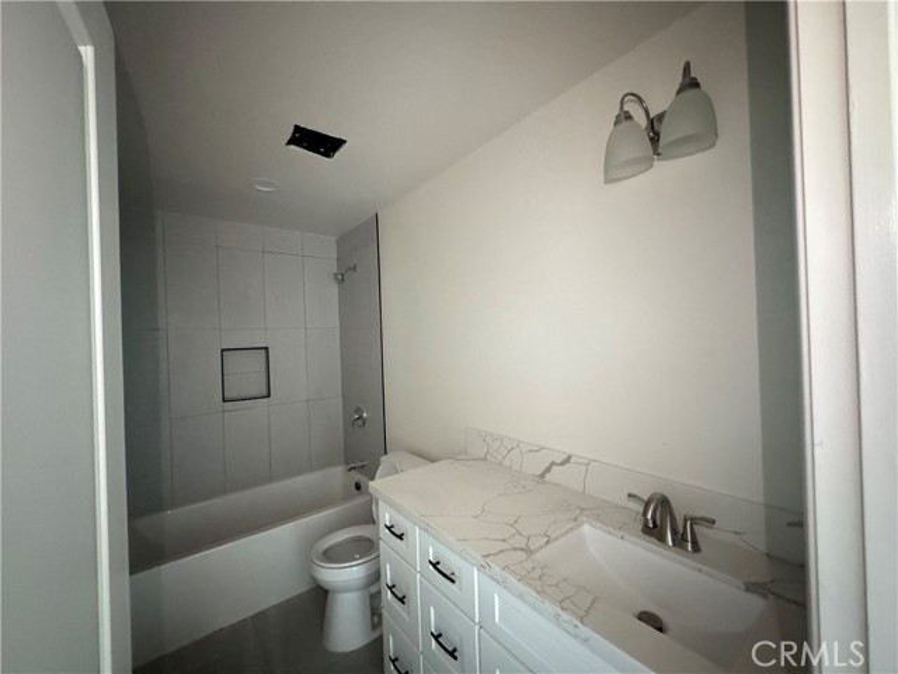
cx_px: 449
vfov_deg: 85.7
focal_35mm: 14
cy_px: 337
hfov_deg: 102.1
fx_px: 363
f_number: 2.2
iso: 1600
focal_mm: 2.22
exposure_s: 1/30
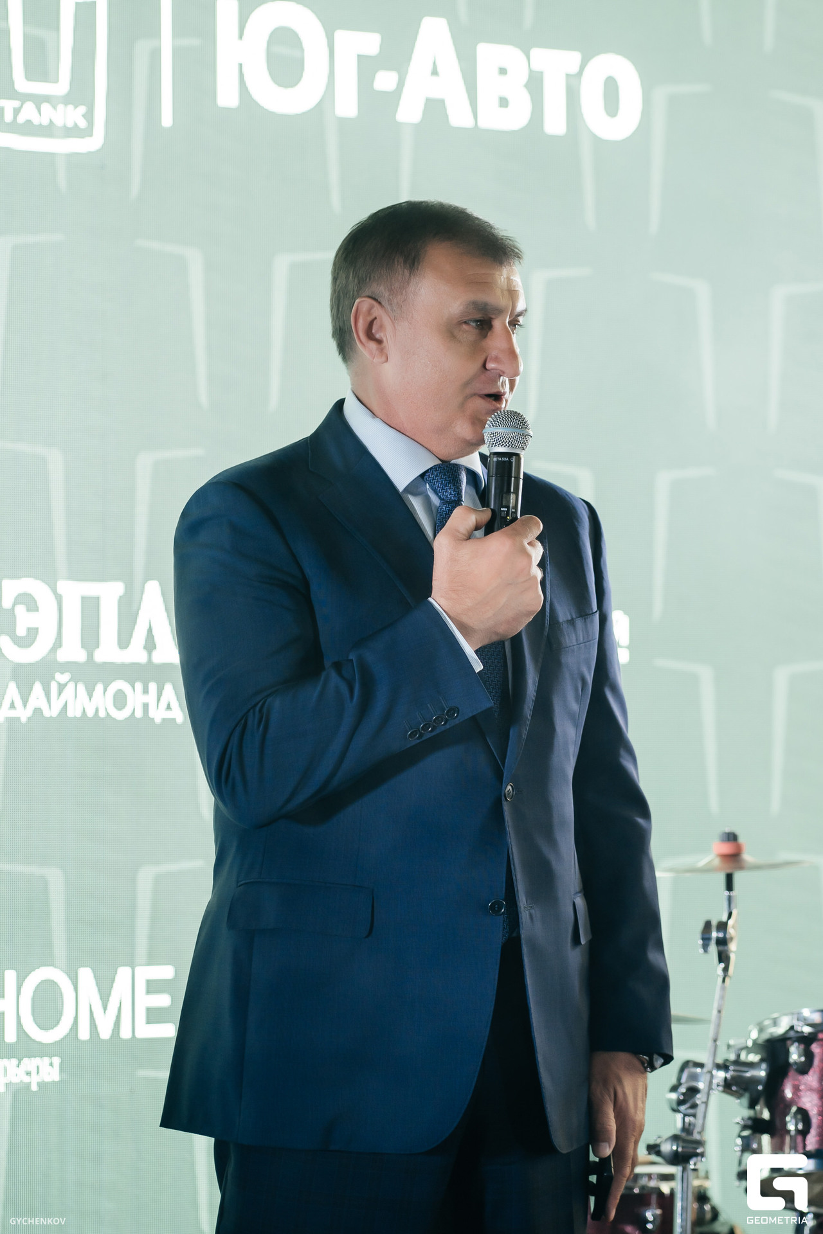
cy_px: 617
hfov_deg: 10.8
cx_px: 412
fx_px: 4355
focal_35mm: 127
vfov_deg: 16.1
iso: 500
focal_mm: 85
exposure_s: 1/160
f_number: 2.8
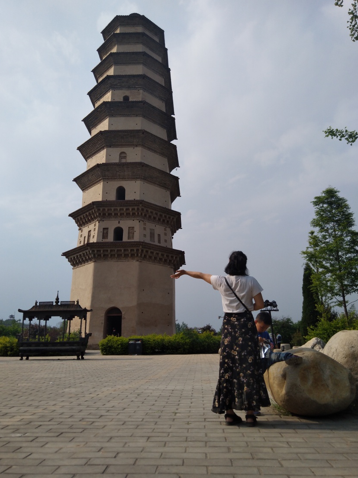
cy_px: 244
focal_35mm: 25
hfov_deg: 54.8
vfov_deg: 69.4
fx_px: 345
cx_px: 180
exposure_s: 1/1510
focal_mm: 4.04
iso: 100
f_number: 2
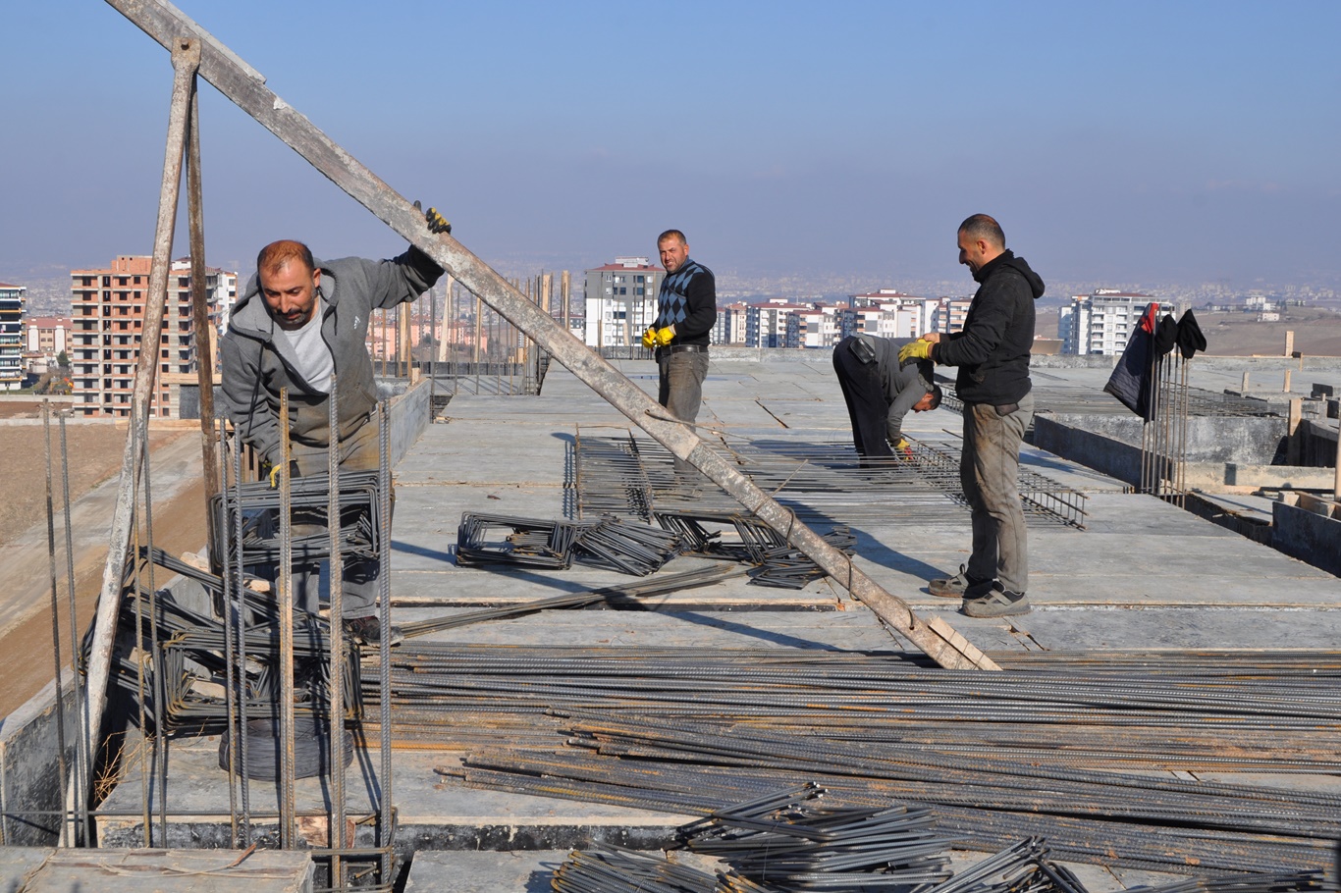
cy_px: 446
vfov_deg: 28.1
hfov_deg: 41.1
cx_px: 670
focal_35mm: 48
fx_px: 1787
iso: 200
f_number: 9
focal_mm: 32
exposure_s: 1/320
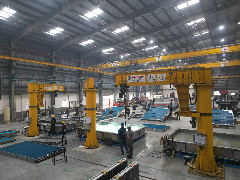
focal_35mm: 24
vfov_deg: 56.8
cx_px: 120
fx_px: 166
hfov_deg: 71.6
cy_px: 90
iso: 100
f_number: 1.7
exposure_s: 1/20
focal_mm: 6.72
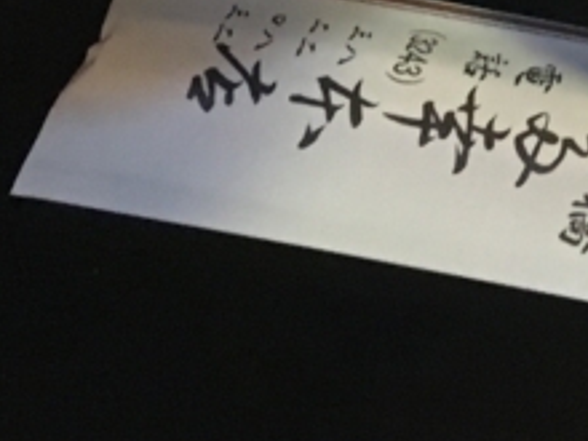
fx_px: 2293
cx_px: 863
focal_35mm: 135
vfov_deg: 9.8
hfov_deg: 13.8
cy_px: -572
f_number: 2.2
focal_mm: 4.15
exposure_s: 1/15
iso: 320
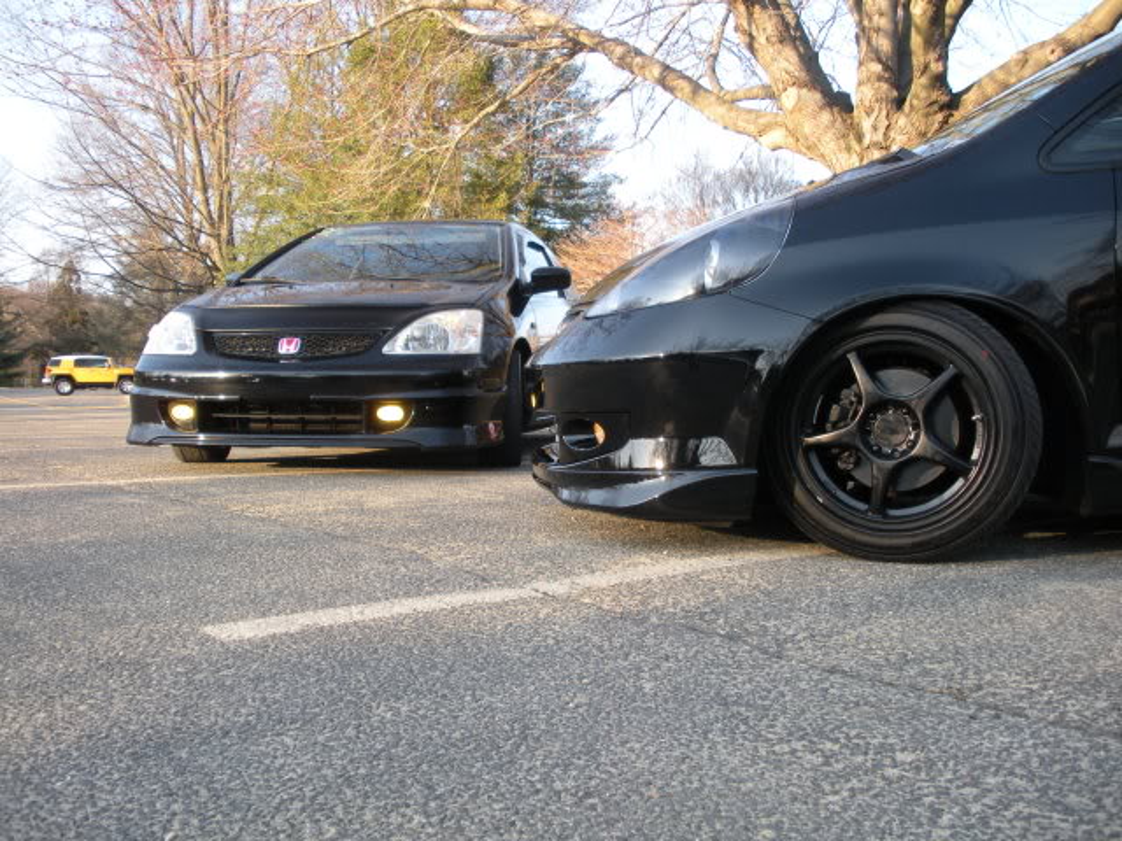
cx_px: 561
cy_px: 420
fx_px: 1167
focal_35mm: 36
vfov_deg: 39.7
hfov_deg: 51.4
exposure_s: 1/70.2
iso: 64
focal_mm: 6.3
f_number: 3.5
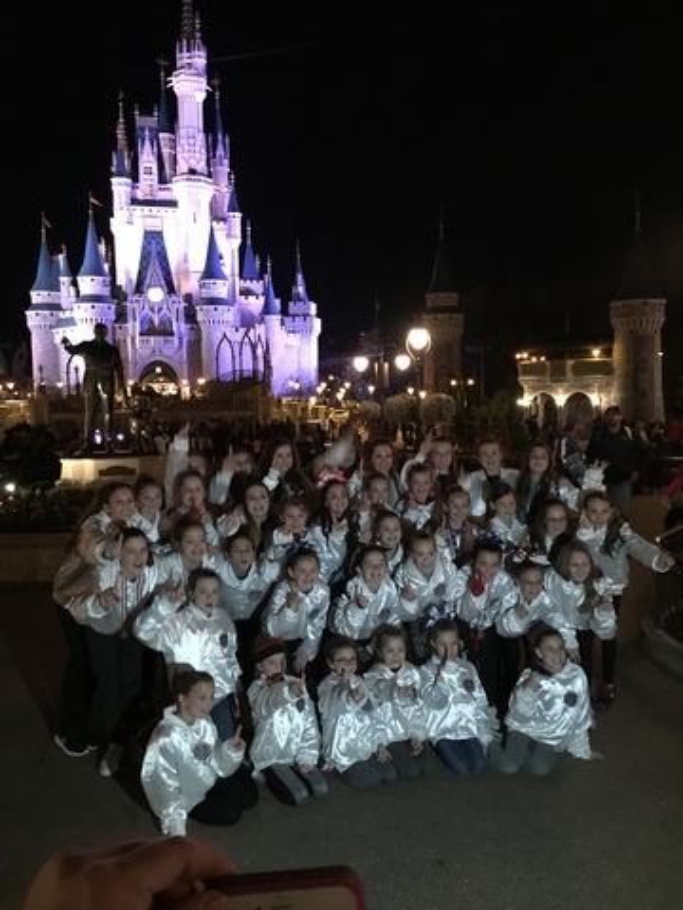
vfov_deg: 61.7
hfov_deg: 48.2
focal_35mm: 29
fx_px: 763
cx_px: 342
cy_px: 455
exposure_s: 1/4
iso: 200
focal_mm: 4.15
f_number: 2.2
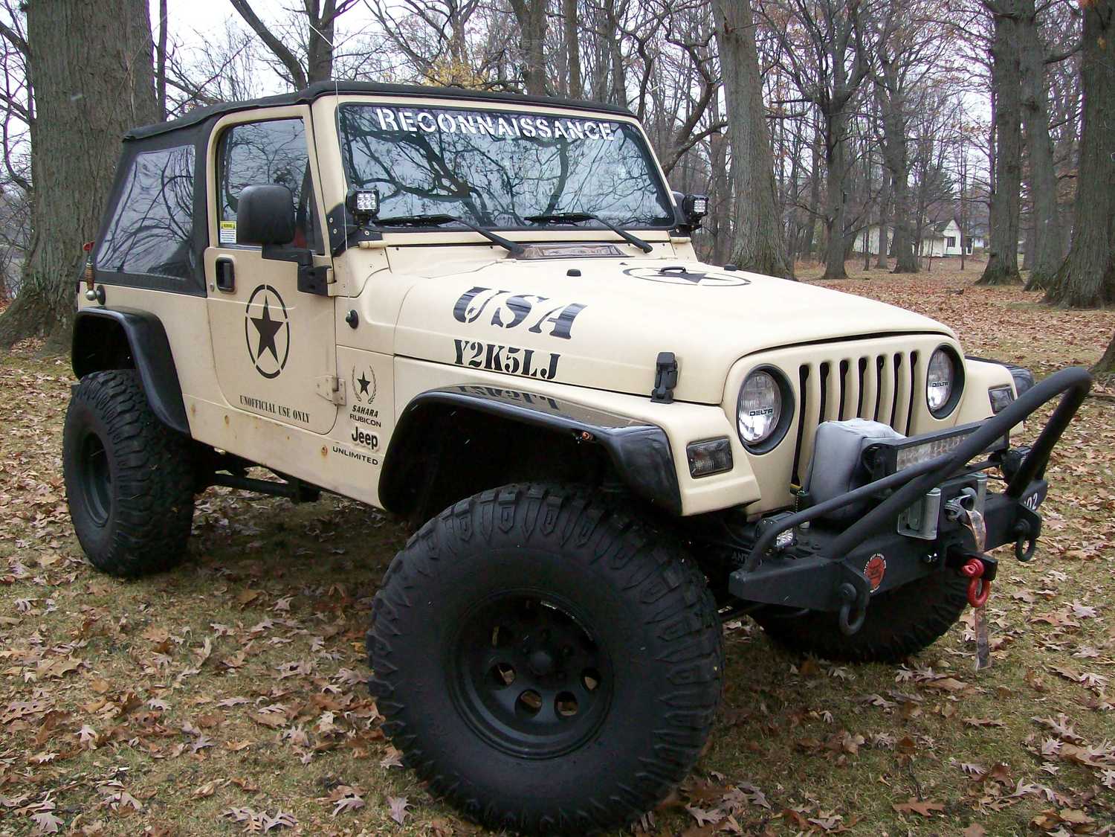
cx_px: 558
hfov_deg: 51.4
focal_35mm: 36
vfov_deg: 39.7
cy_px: 418
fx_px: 1160
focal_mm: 6
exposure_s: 1/143
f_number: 2.7
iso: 200
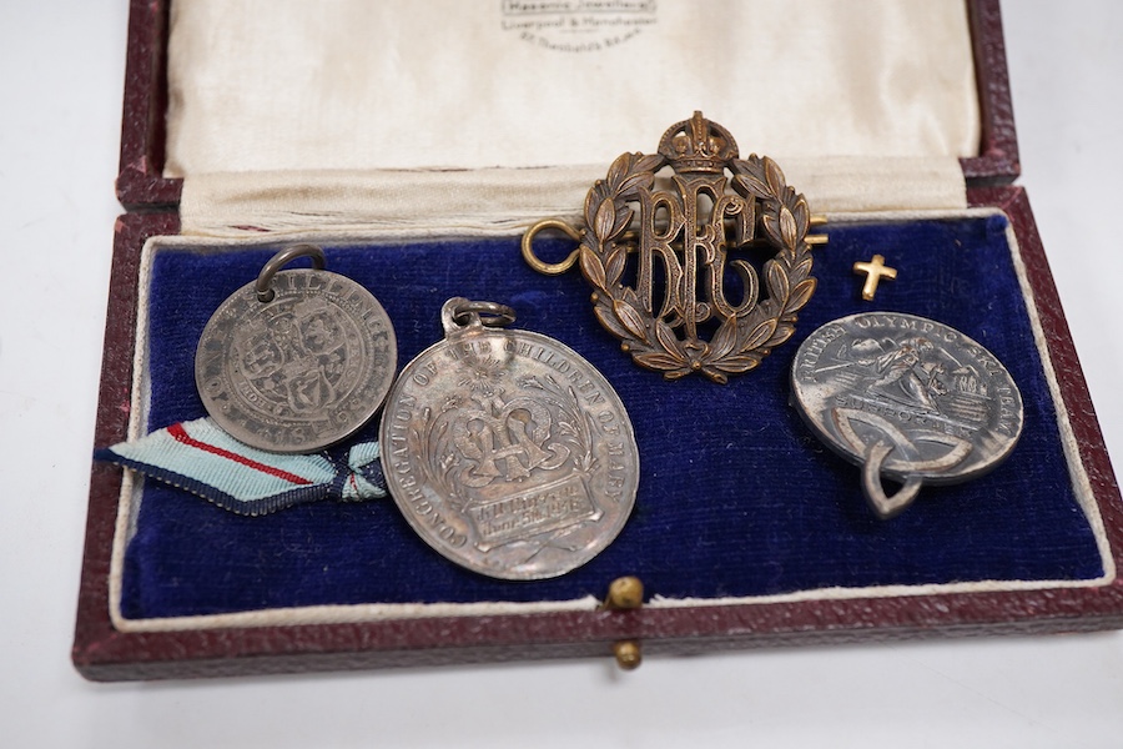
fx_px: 1404
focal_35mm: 45
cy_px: 374
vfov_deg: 29.9
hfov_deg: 43.6
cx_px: 562
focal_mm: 30
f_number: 9
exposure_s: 1/125
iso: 1250
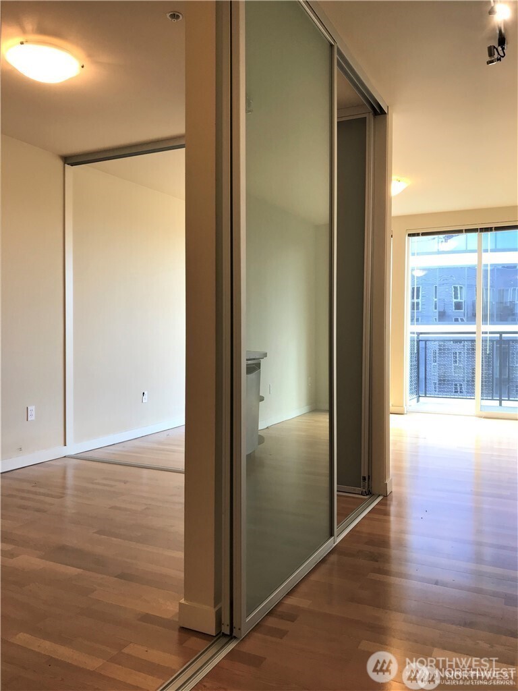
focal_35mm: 28
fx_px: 559
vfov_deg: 63.4
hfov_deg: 49.7
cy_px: 346
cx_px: 259
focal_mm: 3.99
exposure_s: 1/40
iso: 25
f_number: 1.8
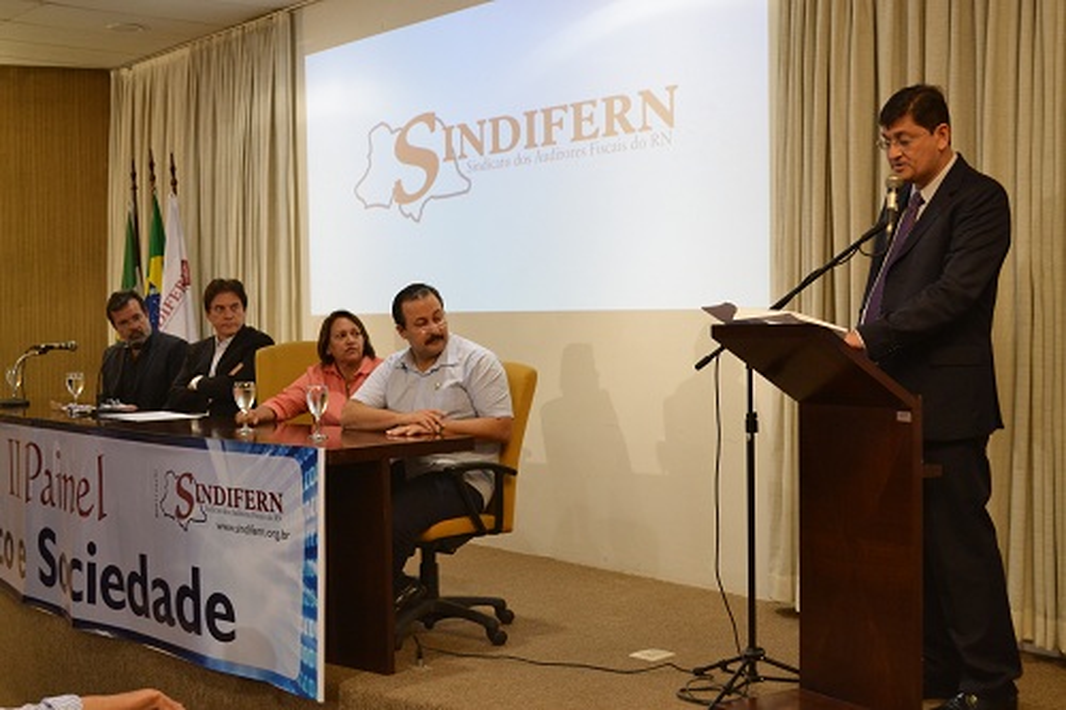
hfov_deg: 41.1
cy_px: 355
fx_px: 1421
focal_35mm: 48
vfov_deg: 28.1
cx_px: 533
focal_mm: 32
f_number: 4.8
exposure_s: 1/60
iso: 1100
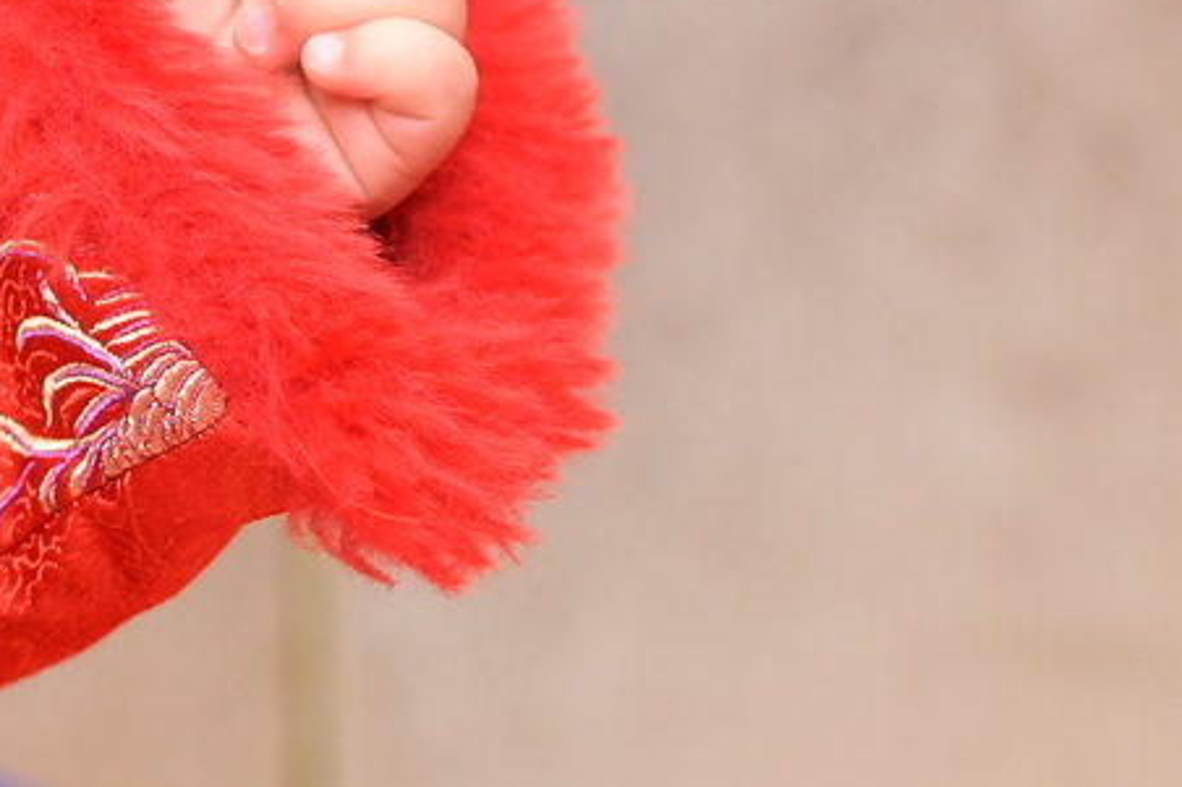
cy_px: -392
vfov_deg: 7.3
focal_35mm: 186
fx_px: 6104
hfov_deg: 9.9
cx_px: -1467
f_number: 2.8
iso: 500
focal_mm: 35
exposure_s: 1/200
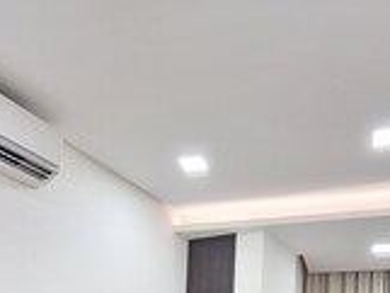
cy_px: 374
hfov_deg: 50.1
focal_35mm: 37
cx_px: 183
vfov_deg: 30.9
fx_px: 417
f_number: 2.2
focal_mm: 1.74
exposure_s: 1/50
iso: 200
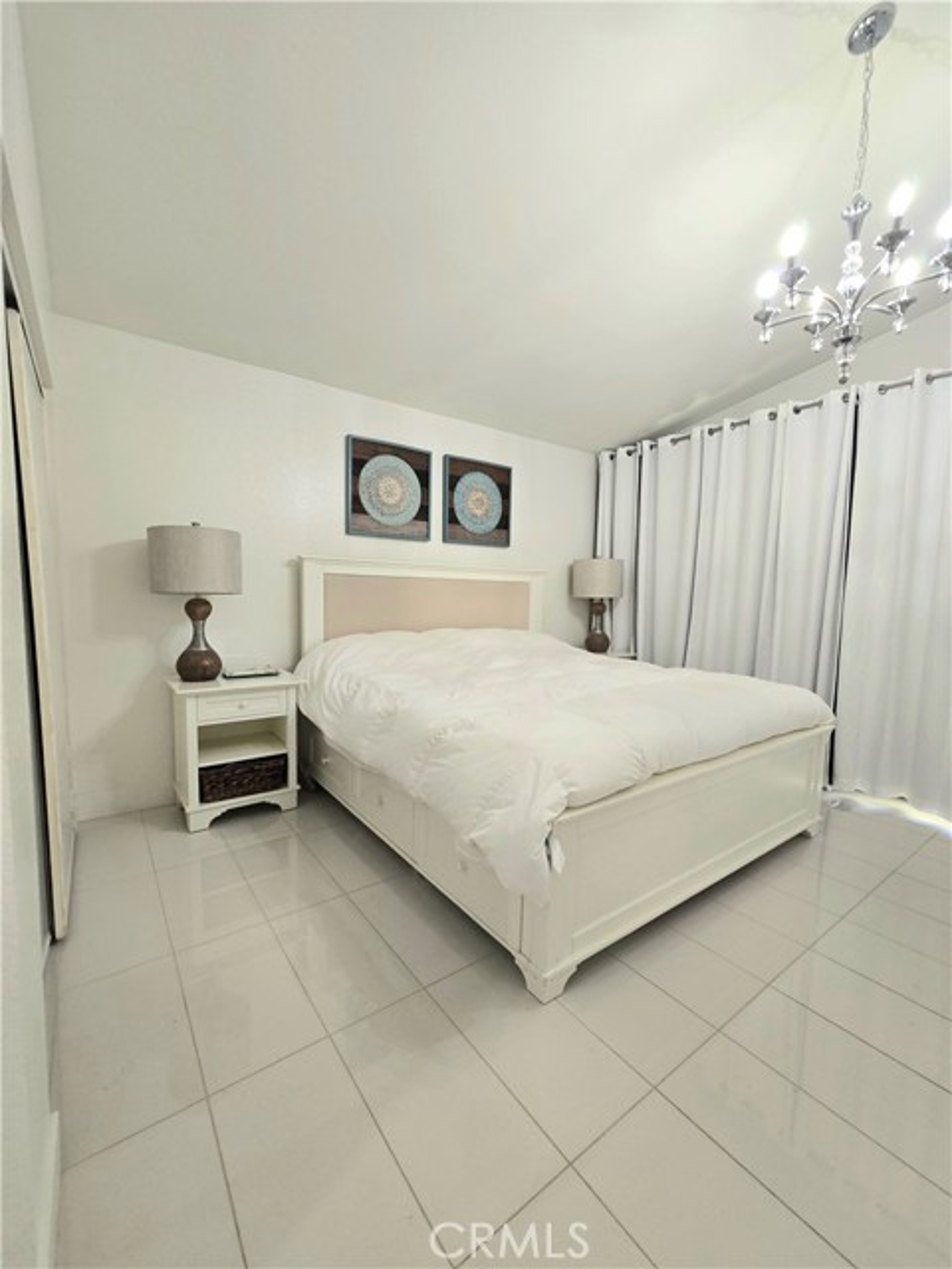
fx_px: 477
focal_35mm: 13
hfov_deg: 89.9
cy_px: 634
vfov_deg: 106.2
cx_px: 476
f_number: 2.2
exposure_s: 1/60.2
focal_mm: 2.2
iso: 125
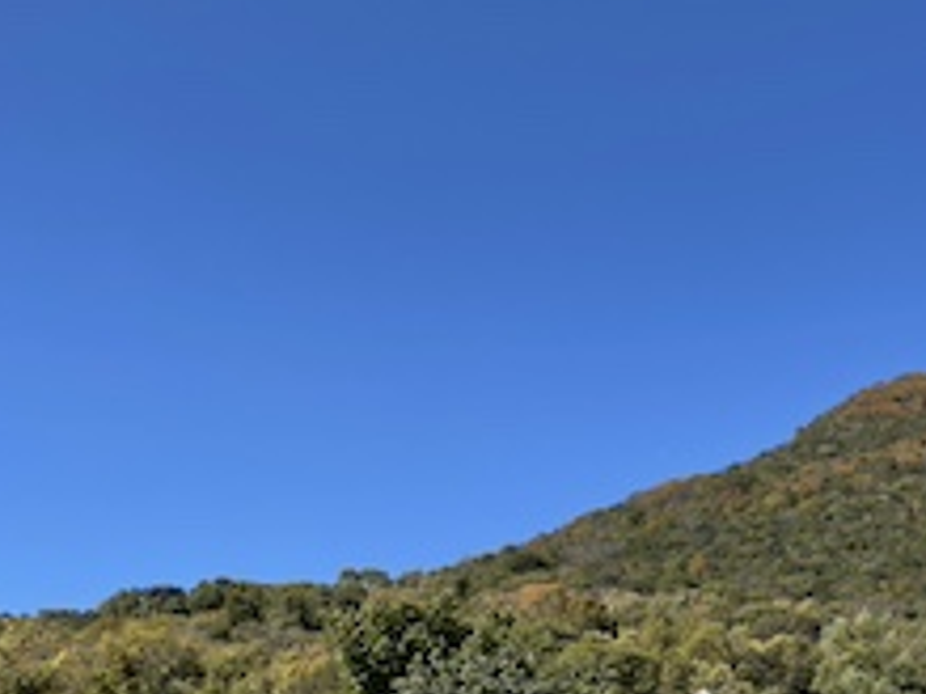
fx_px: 1524
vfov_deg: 24.9
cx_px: 989
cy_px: 626
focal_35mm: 57
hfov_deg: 30.6
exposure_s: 1/2398
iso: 32
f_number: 1.6
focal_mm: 4.2
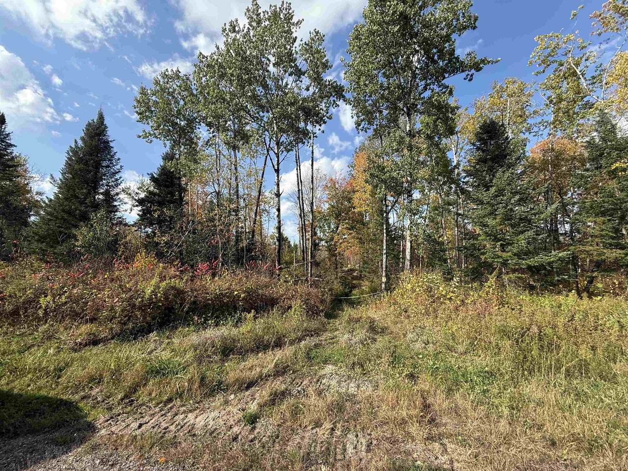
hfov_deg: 102.1
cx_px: 314
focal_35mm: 14
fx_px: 254
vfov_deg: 85.7
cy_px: 236
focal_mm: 2.22
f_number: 2.2
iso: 50
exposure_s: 1/1105
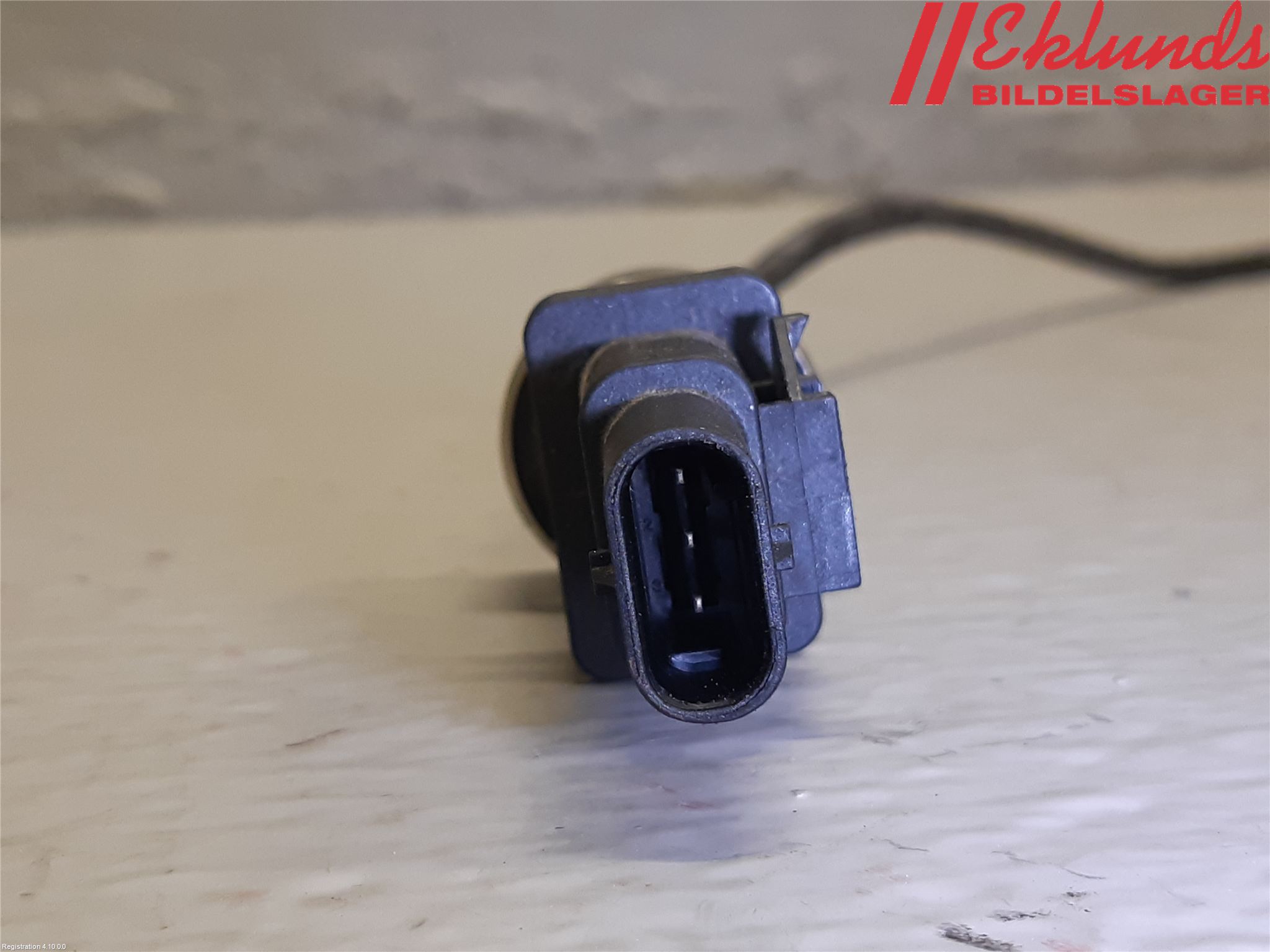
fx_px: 954
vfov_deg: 53.1
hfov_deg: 67.3
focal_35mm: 26
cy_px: 476
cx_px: 635
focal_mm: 3.93
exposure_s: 1/50
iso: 100
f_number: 1.7
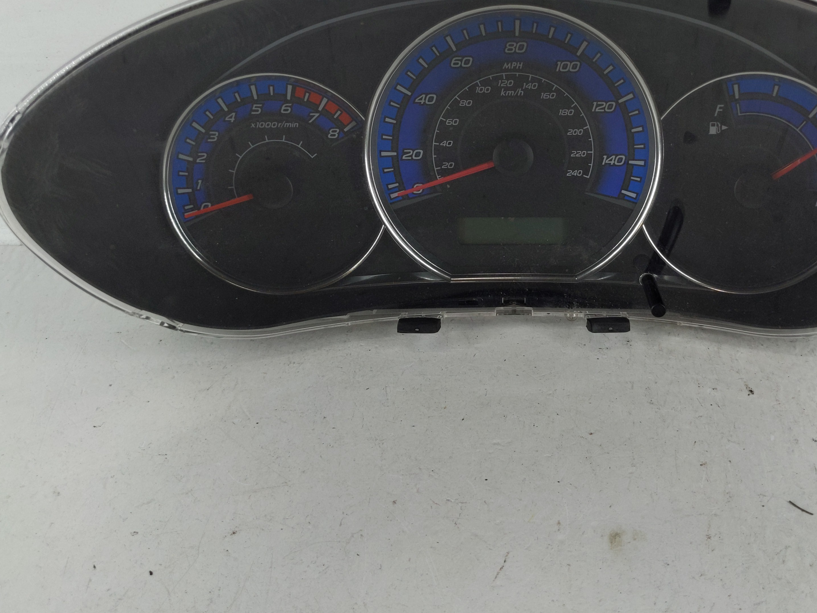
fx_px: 826
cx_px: 505
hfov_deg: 52.1
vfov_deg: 40.1
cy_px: 195
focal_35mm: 35
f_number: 1.73
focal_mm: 4.38
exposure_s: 1/111
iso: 58
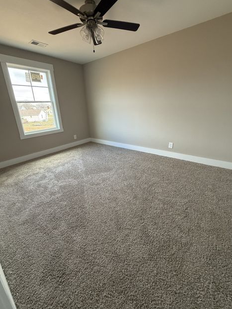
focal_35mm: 15
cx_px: 116
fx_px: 134
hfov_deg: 81.8
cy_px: 146
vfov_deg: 98.0
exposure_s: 1/120
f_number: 2.2
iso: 320
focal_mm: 2.22
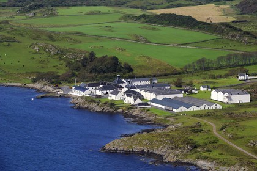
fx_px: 1214
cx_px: 128
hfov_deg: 12.1
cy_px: 86
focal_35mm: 170
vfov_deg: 8.1
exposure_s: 1/800
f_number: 11
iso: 400
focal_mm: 170
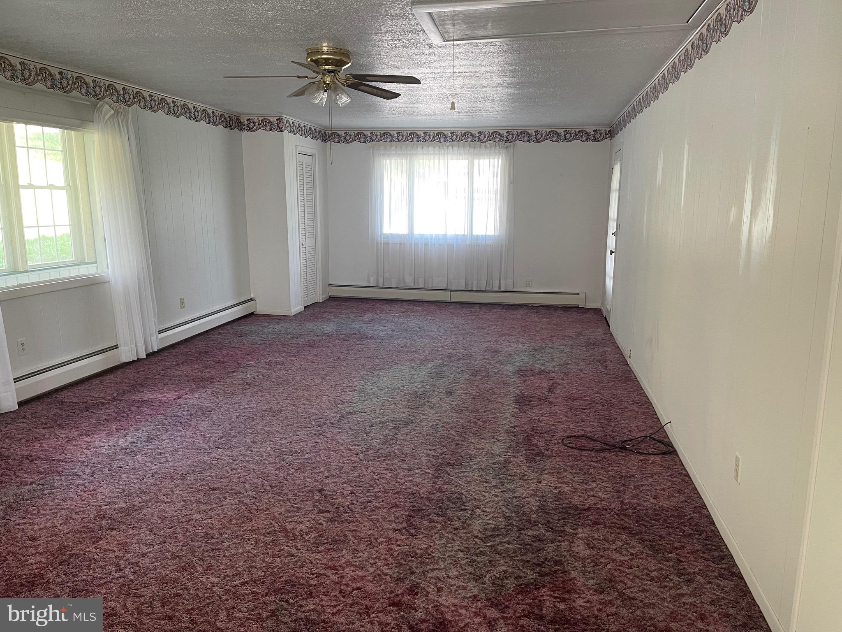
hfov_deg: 69.4
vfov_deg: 54.9
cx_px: 421
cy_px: 316
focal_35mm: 25
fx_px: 608
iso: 125
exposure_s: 1/77
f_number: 1.6
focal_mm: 5.1
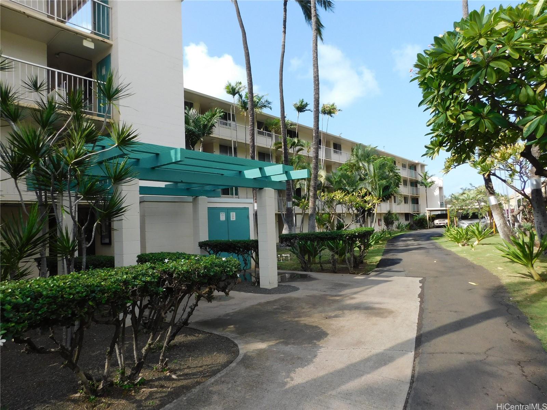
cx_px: 274
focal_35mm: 23
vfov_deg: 58.9
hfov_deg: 73.9
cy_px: 205
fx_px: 363
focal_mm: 4
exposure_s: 1/800
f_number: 3
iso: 125
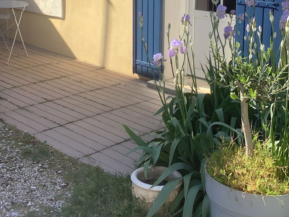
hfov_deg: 31.7
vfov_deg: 23.5
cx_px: 139
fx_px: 509
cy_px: 32
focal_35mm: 61
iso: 25
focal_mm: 3.3
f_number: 2.4
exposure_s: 1/313
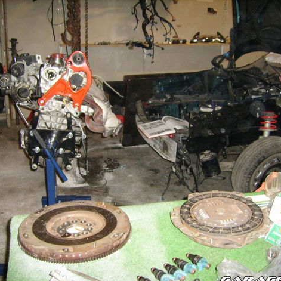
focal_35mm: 42
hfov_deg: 40.0
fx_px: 386
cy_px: 143
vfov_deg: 40.0
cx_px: 132
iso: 218
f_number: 2.8
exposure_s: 1/30
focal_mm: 5.95
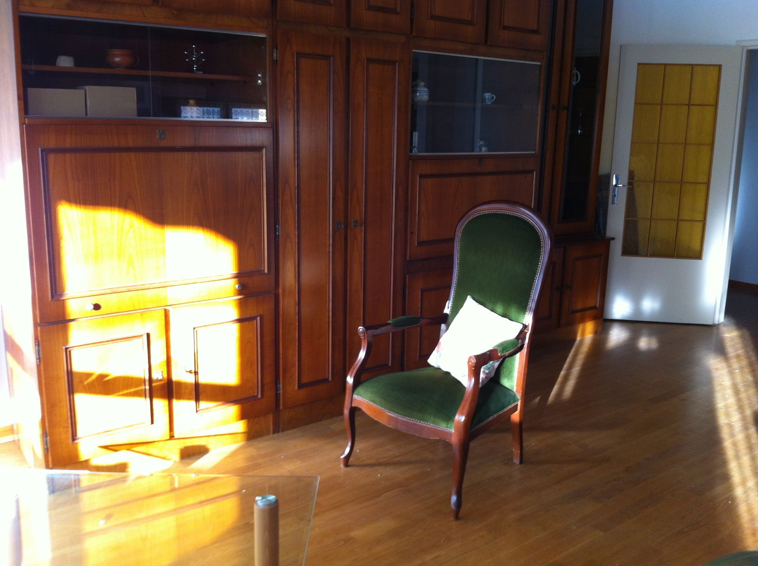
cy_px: 283
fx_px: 765
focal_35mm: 35
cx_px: 379
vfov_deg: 40.6
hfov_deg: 52.7
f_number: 2.8
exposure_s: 1/30
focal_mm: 3.85
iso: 80
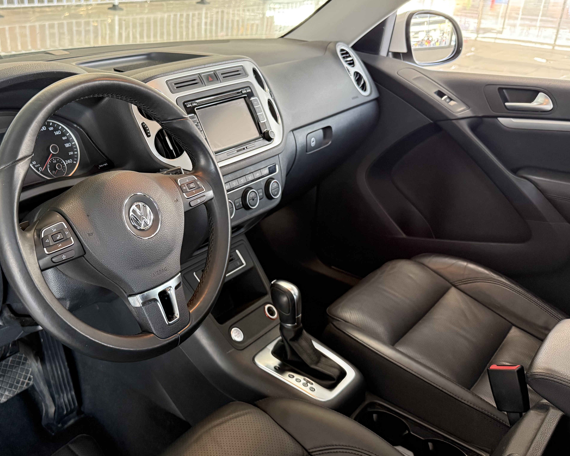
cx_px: 162
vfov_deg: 42.1
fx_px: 590
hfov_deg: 50.0
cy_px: 193
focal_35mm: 35
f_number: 1.78
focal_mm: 6.76
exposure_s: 1/60
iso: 640
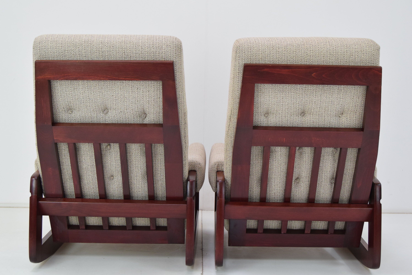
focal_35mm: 46
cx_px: 206
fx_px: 533
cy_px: 138
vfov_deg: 29.0
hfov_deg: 42.3
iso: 1600
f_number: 7.1
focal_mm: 31
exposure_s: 1/200
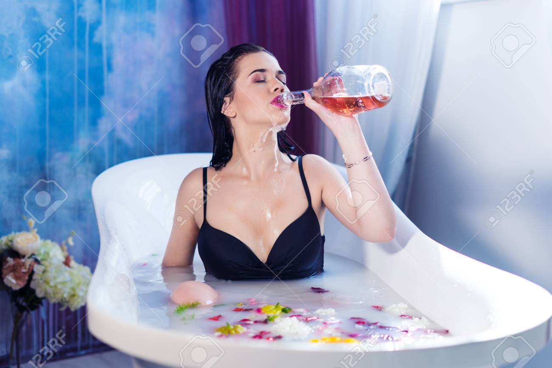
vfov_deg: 27.0
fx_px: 766
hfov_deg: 39.6
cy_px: 184
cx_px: 276
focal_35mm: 50
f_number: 2.2
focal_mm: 50
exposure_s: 1/250
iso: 100
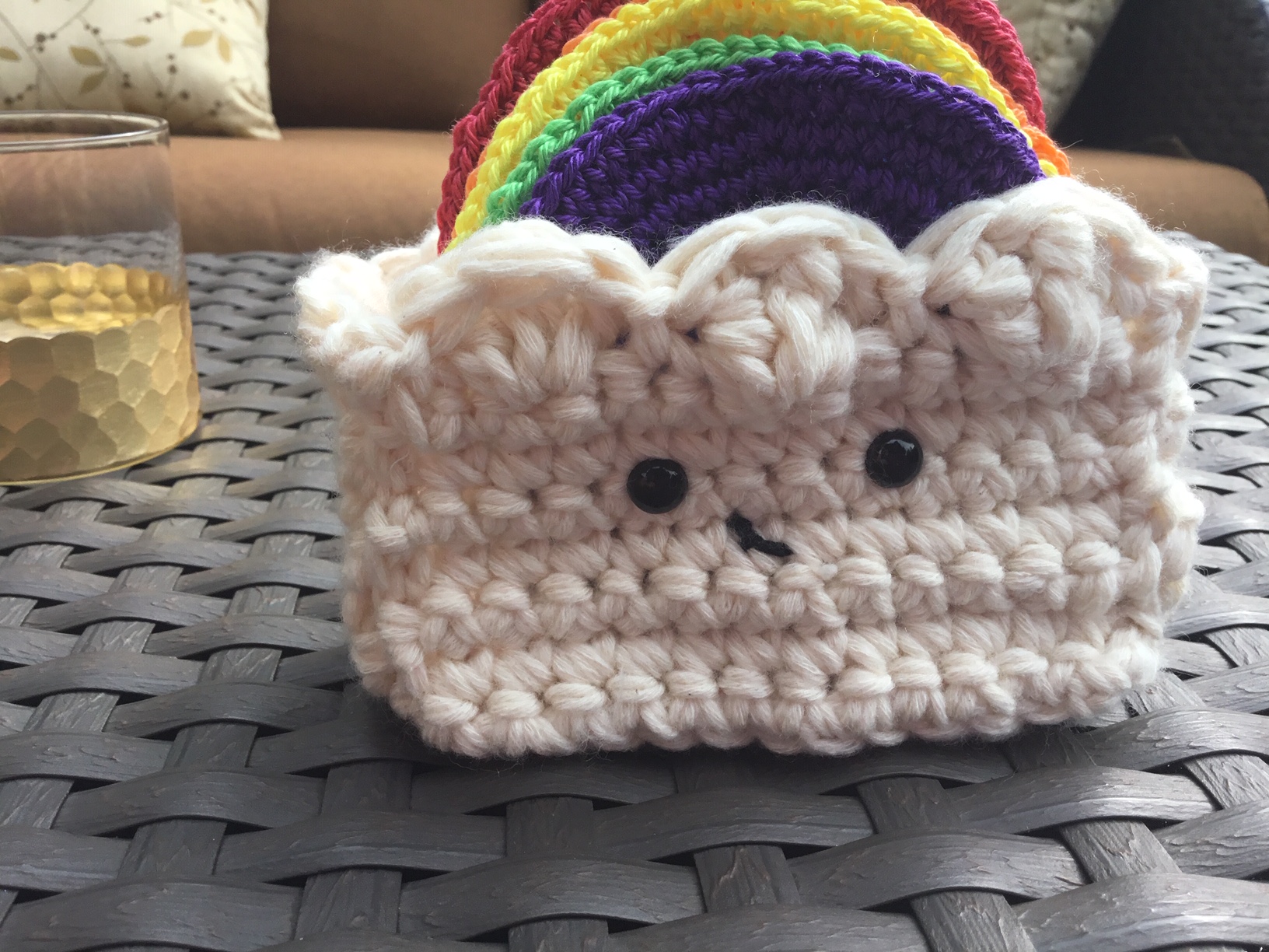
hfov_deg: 58.4
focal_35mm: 31
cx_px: 634
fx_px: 1136
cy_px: 476
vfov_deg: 45.4
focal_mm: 3.3
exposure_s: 1/436
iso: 25
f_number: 2.4
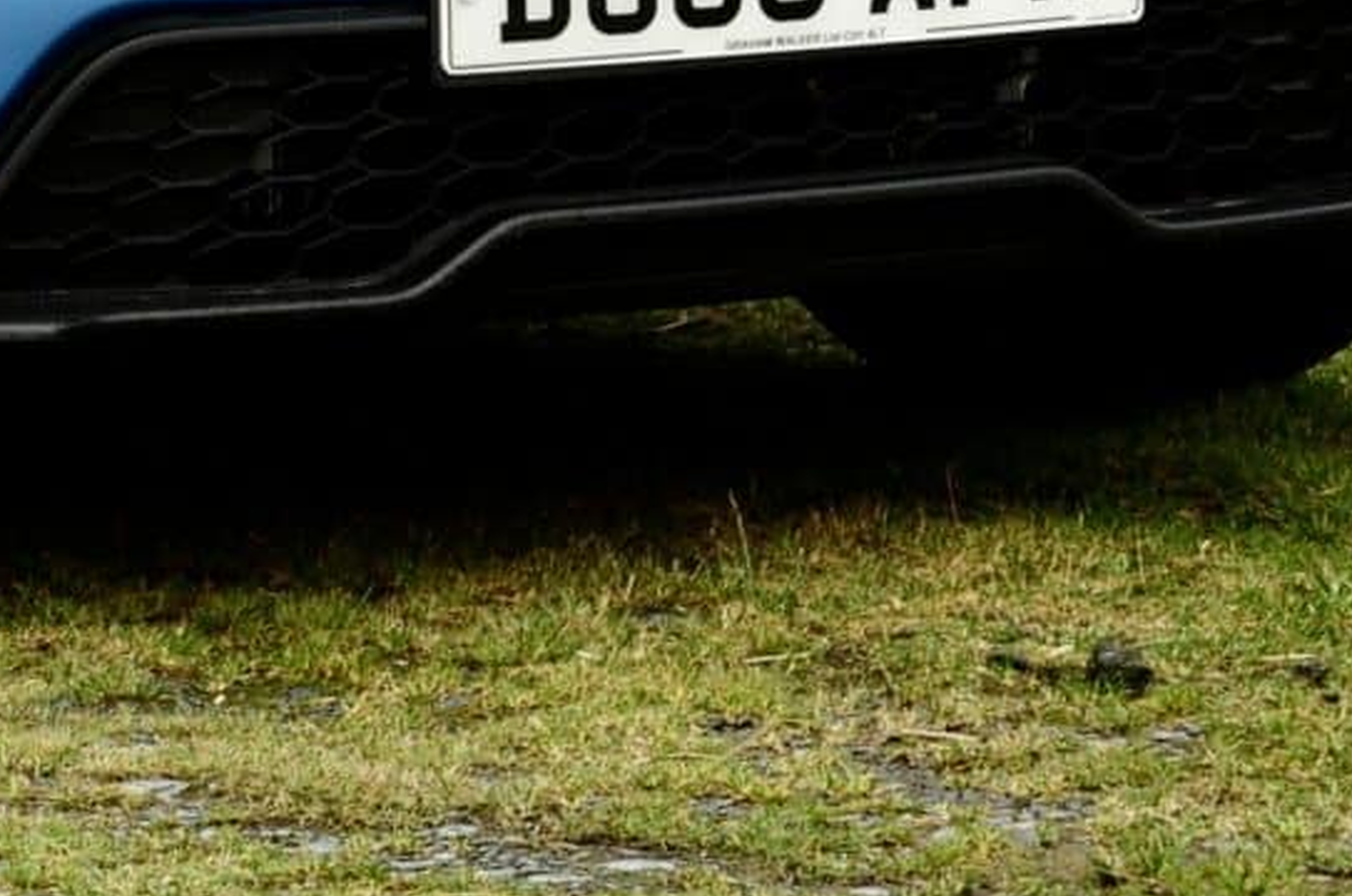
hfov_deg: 4.0
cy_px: -614
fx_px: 19494
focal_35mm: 520
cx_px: -468
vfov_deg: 2.6
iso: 200
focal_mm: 98
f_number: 9
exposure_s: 1/60
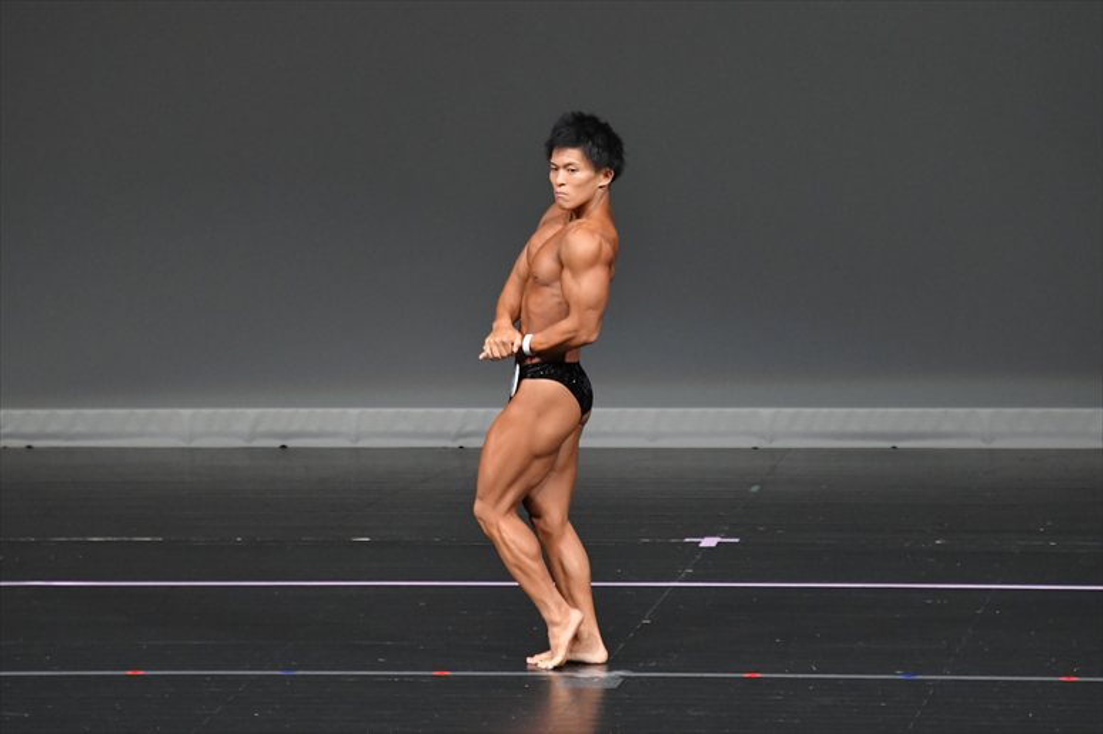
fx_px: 9647
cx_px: 552
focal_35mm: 315
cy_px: 367
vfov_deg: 4.4
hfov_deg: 6.5
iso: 4000
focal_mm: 210
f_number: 5.6
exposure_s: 1/400
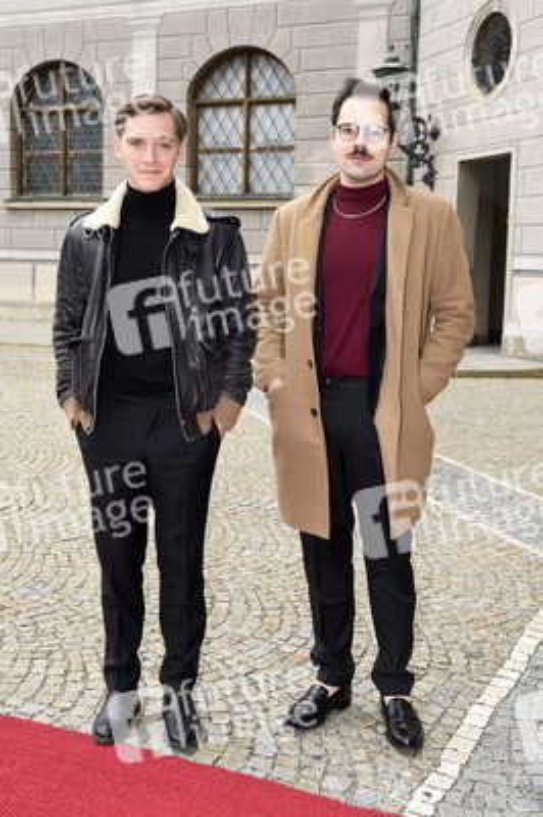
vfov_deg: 50.7
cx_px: 272
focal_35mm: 38
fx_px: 861
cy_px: 408
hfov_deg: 35.0
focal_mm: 38
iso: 640
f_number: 6.3
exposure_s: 1/160
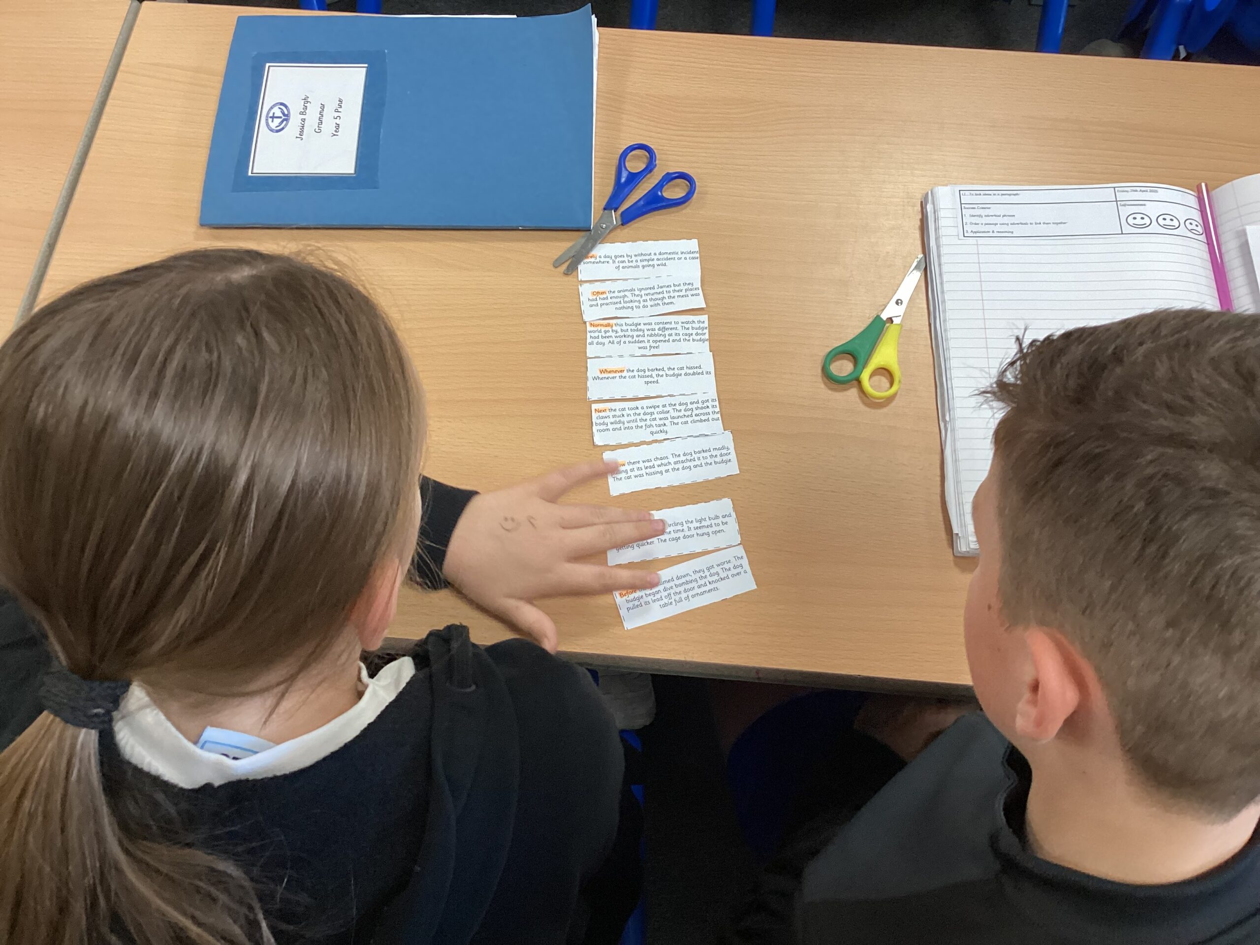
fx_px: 1128
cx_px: 630
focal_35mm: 31
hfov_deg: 58.4
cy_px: 472
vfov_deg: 45.4
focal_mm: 3.3
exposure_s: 1/50
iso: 125
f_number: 2.4
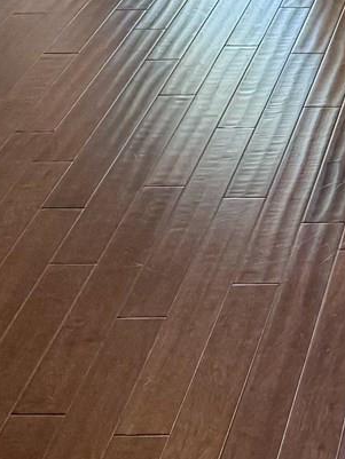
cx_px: 557
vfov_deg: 13.4
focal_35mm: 138
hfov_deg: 10.3
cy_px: -247
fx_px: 1833
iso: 200
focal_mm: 6.76
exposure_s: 1/60
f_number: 1.78
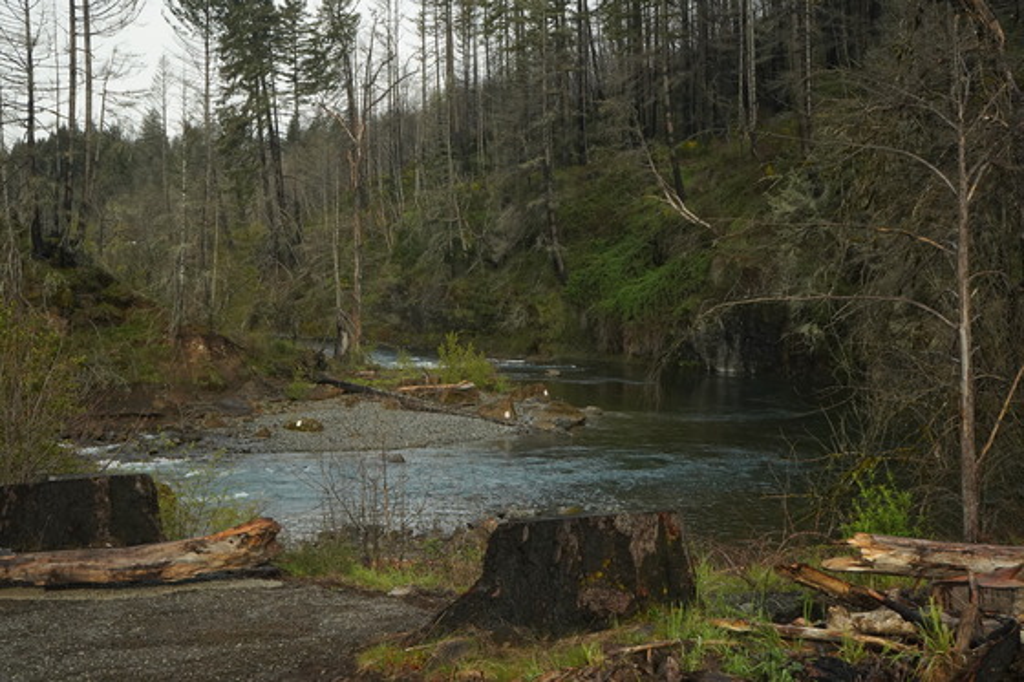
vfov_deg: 28.1
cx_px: 512
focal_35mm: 48
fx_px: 1365
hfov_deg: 41.1
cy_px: 341
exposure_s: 1/200
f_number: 13
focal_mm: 48
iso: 3200
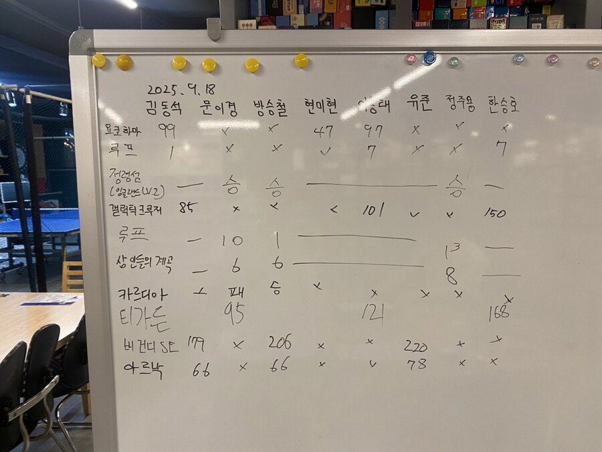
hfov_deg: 67.3
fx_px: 452
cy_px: 226
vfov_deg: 53.1
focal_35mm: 26
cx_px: 301
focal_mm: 4.25
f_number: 1.8
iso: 160
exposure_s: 1/60
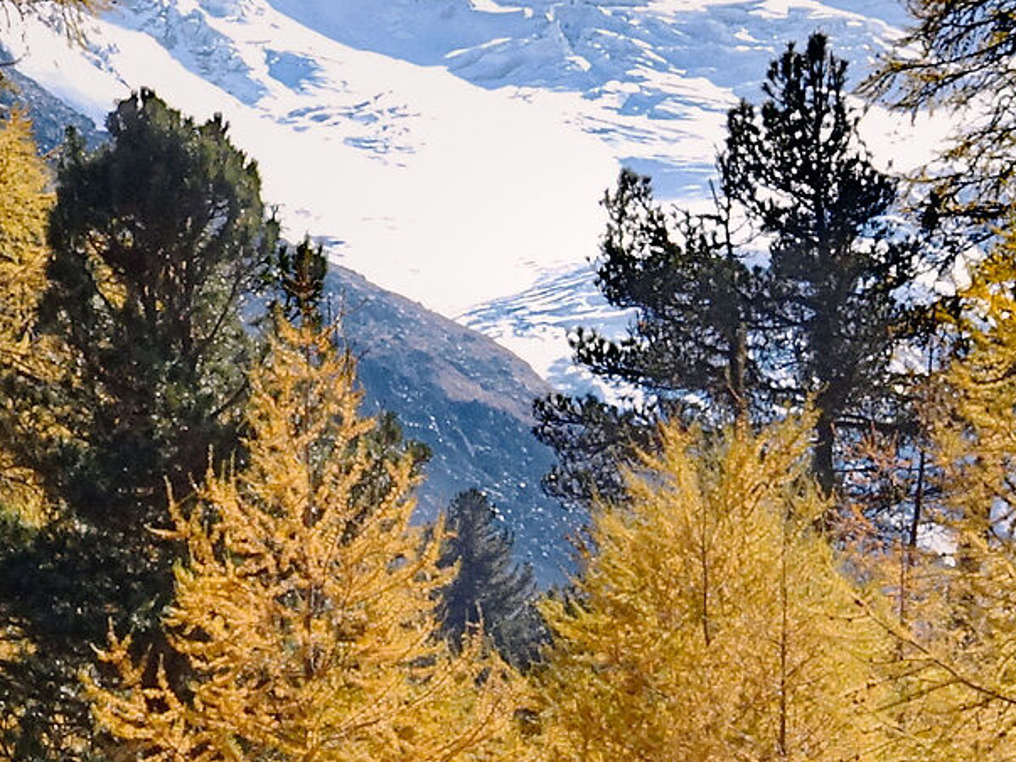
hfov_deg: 4.3
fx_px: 13440
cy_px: 841
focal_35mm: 458
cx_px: 339
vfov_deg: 3.2
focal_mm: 19.68
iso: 80
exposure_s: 1/200
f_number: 5.6
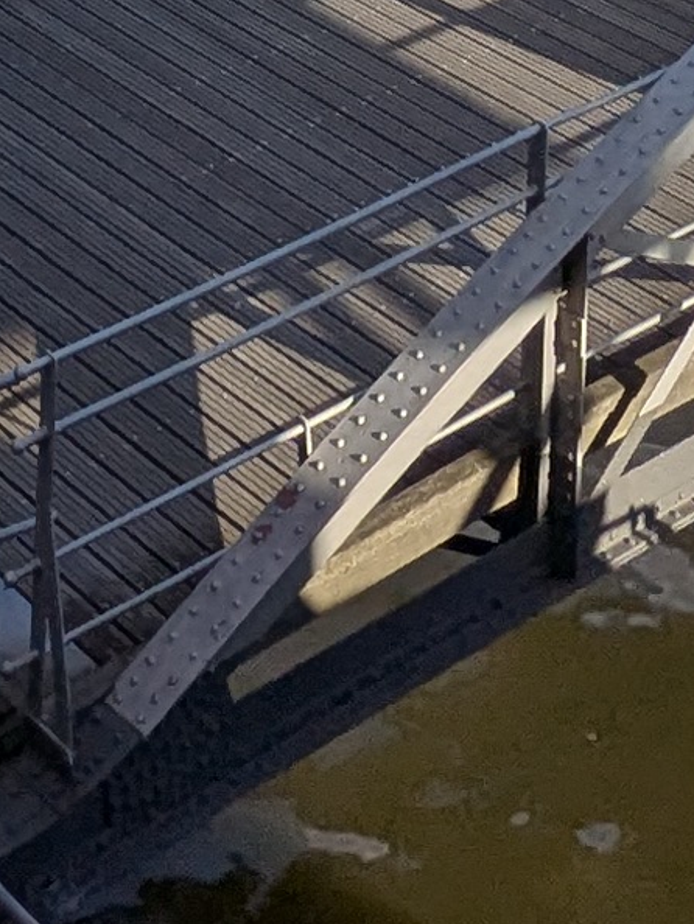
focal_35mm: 110
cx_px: 223
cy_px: -1196
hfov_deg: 13.4
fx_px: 2938
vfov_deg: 13.7
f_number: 2.2
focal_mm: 2.35
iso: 53
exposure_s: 1/2160
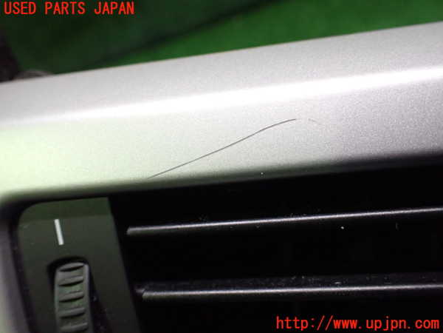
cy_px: 166
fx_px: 384
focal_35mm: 30
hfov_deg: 60.0
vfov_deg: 46.8
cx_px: 222
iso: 800
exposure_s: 1/80
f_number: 2.3
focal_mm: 5.4
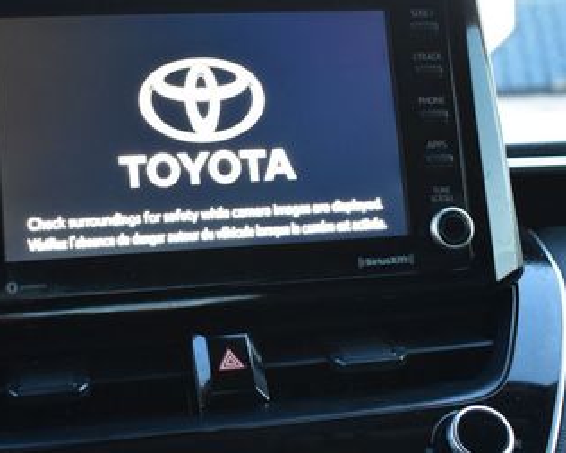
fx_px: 955
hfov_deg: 33.0
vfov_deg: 26.6
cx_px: 281
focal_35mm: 57
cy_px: 292
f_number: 3.8
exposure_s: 1/13
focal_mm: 20
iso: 1600
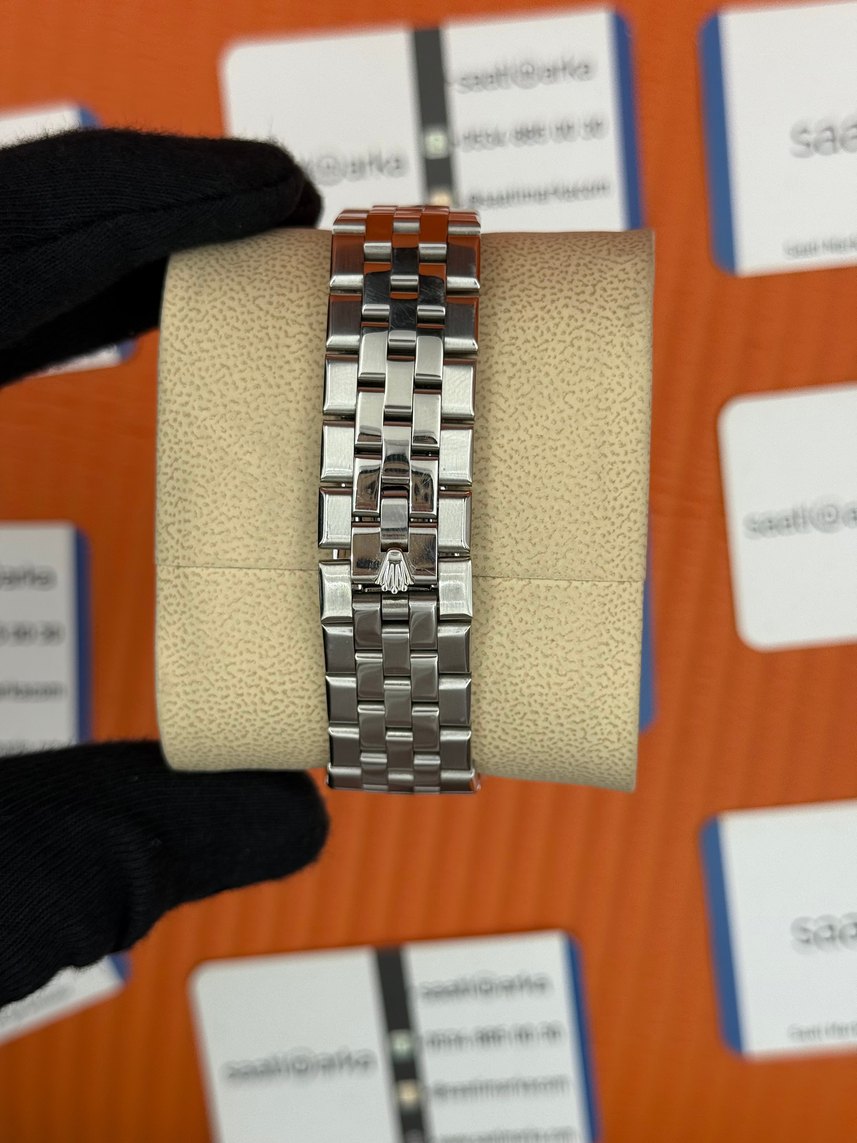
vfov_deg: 39.7
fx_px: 1584
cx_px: 428
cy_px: 572
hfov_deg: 30.3
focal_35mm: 48
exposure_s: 1/706
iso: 64
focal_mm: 6.76
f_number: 1.78
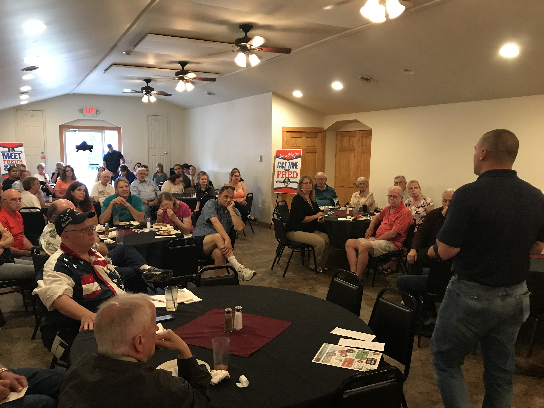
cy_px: 204
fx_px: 440
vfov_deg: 49.7
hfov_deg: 63.4
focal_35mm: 28
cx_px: 272
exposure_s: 1/15
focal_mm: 3.99
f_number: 1.8
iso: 100
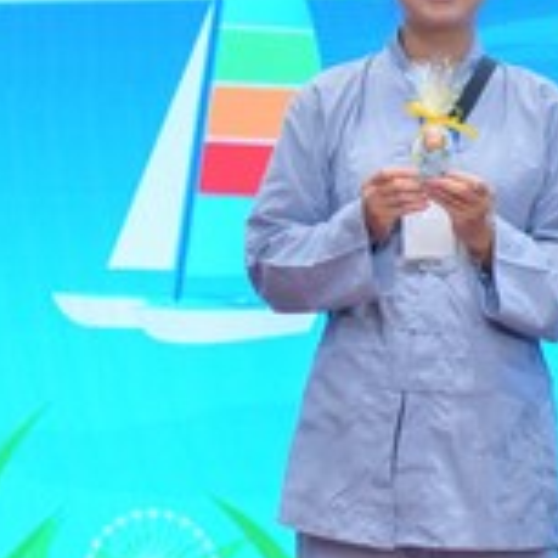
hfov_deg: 6.0
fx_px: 5252
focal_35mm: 288
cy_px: 315
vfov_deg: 6.1
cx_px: 963
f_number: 4
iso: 1000
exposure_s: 1/100
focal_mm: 80
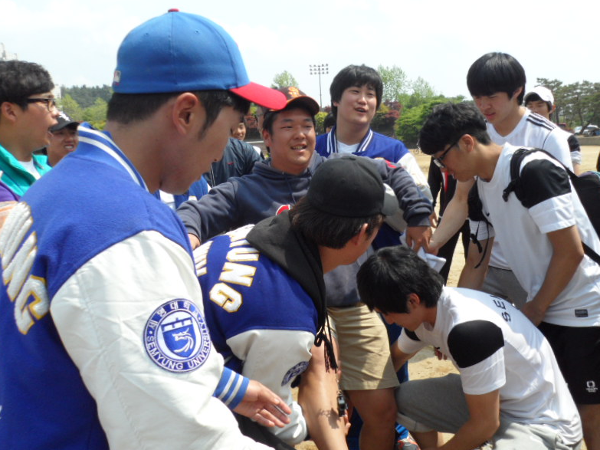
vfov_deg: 41.8
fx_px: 589
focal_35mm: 34
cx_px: 324
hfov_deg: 53.9
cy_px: 243
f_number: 3.3
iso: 80
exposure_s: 1/750
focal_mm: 4.9
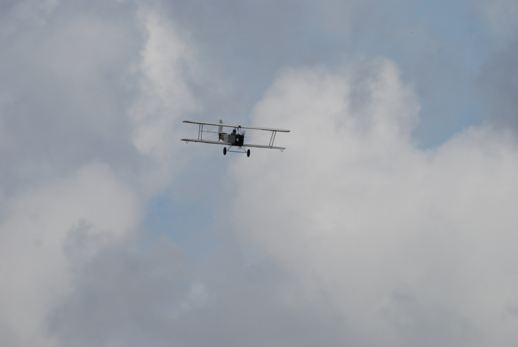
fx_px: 6483
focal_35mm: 450
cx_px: 259
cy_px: 174
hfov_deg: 4.6
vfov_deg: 3.1
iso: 200
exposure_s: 1/1500
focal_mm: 300
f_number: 5.6
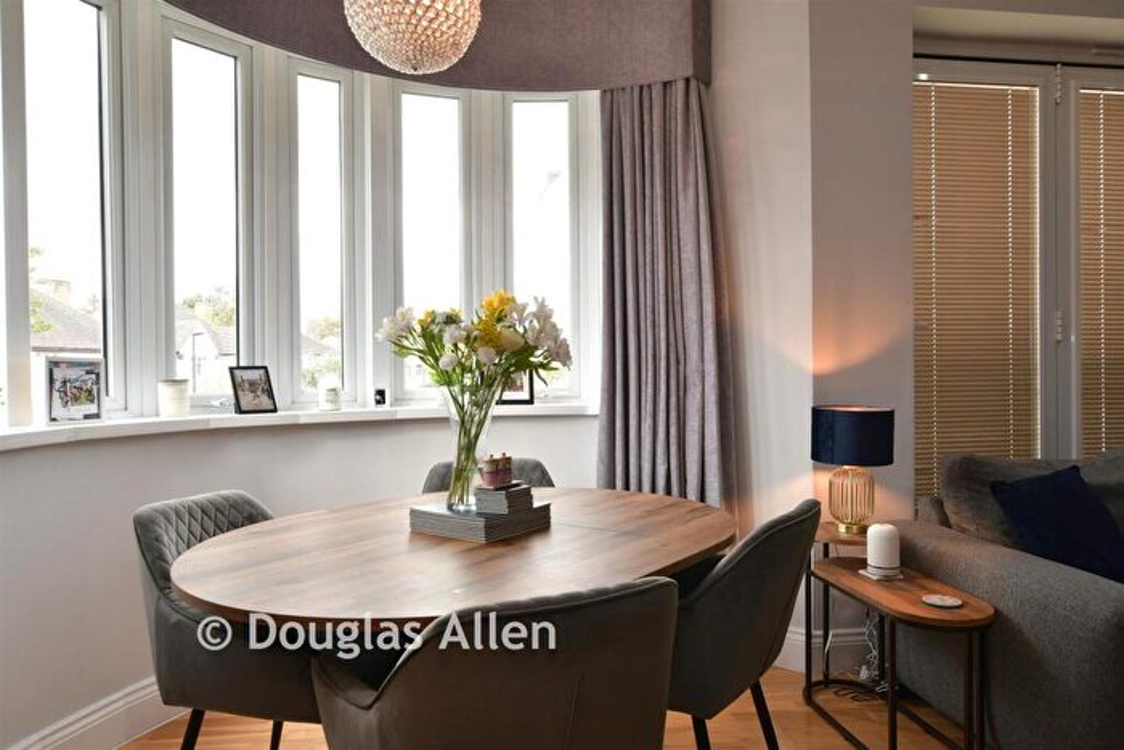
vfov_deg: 53.2
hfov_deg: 73.7
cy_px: 375
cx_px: 562
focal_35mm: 24
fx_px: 749
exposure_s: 1/8
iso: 160
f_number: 8
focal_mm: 16
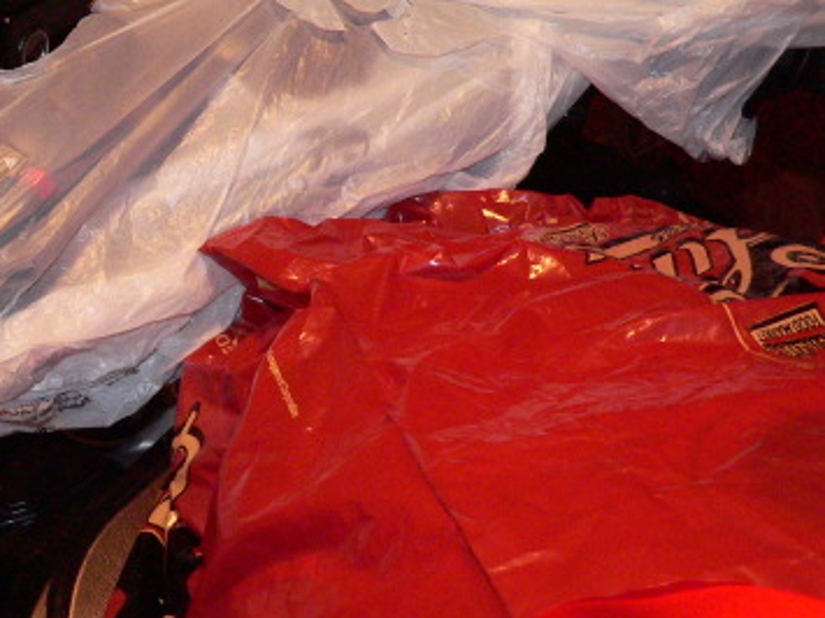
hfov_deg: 23.3
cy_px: 184
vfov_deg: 17.7
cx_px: 214
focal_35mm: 83
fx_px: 1977
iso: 400
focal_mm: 7.6
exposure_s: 1/60
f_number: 2.8
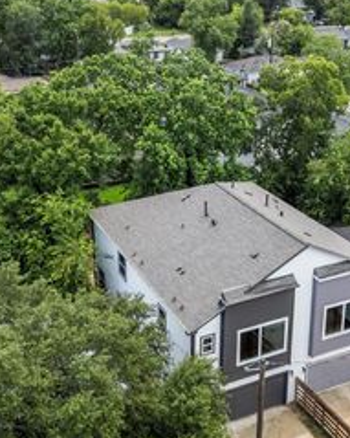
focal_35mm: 49
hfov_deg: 30.7
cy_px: 171
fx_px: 635
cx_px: 214
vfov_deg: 37.9
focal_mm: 6.72
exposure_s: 1/1250
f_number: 1.7
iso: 100
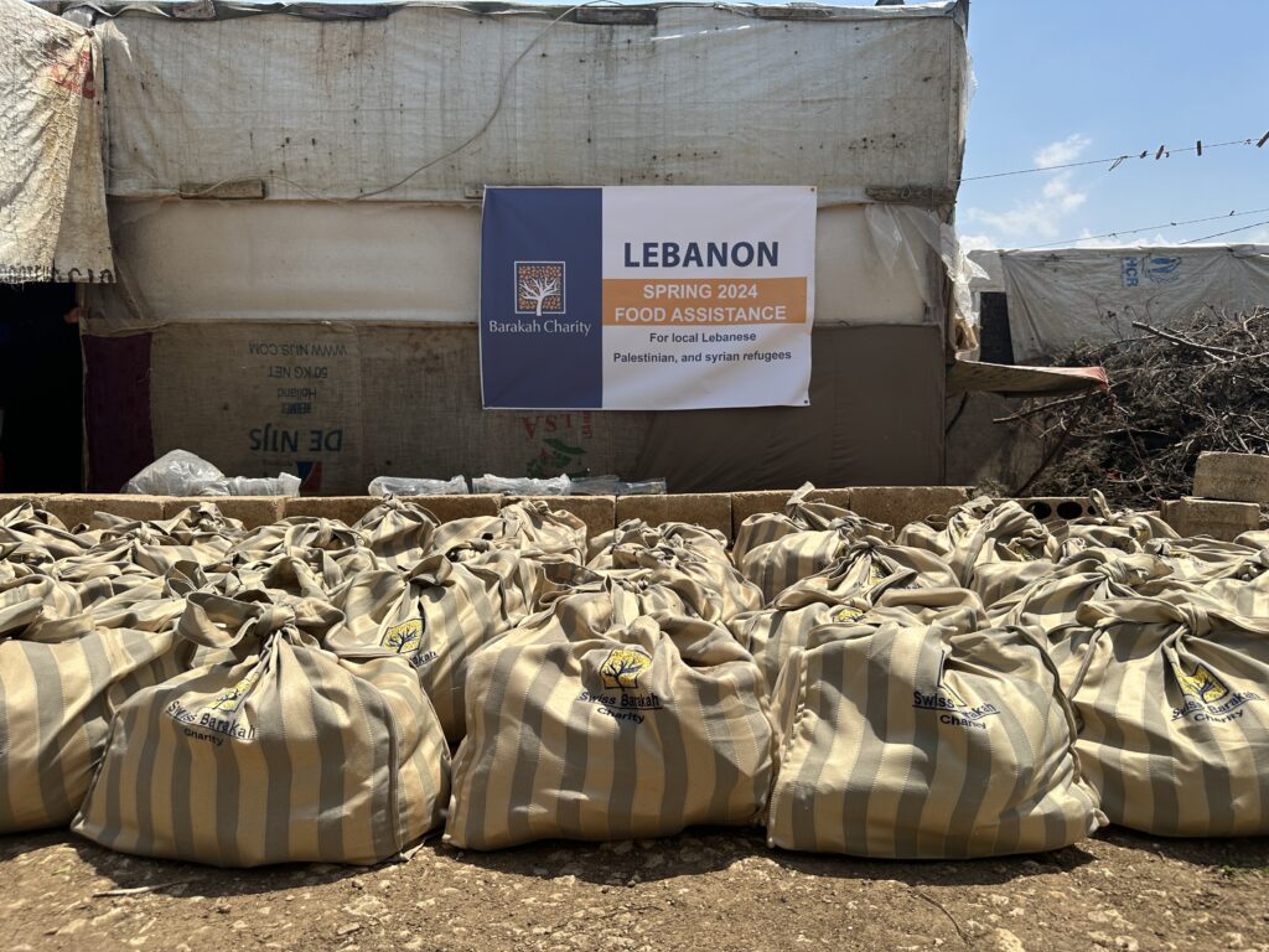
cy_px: 476
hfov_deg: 71.6
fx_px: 880
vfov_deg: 56.8
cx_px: 634
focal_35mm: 24
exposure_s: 1/6623
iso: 80
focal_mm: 6.86
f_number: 1.78
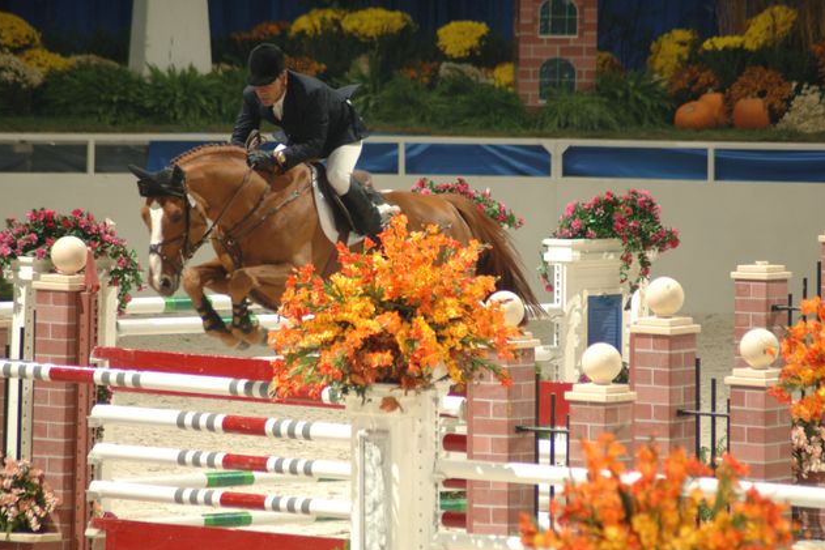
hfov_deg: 4.5
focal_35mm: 456
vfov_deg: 3.0
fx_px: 10452
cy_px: 276
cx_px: 411
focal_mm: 300
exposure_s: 1/250
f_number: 5.6
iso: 400
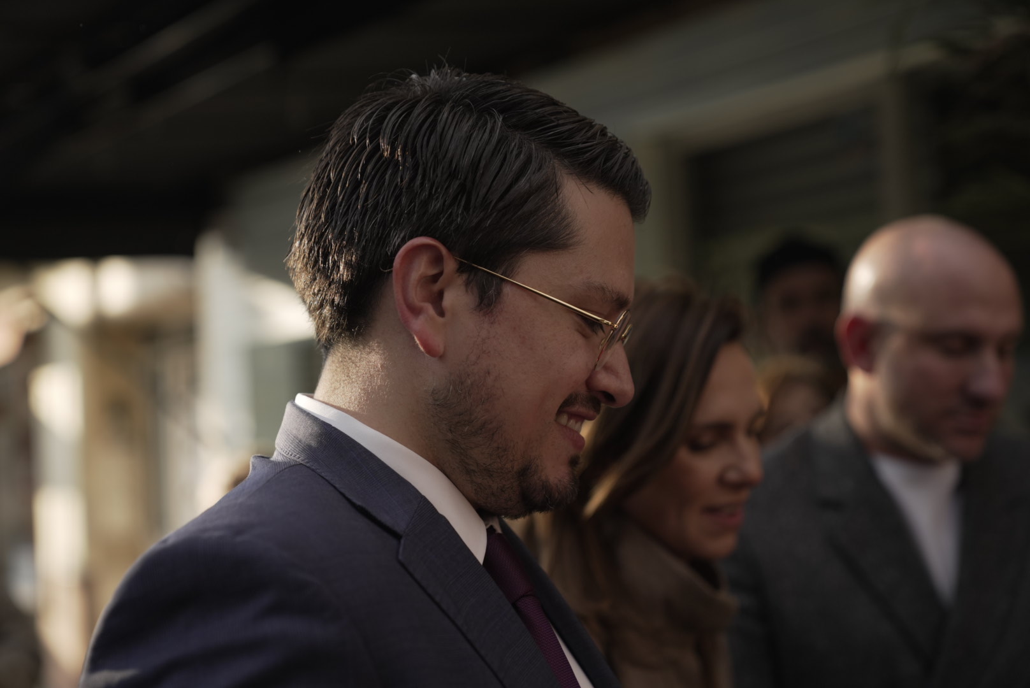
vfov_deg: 21.0
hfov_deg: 30.9
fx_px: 1861
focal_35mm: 65
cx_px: 515
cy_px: 344
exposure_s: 1/640
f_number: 2.8
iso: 400
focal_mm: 65
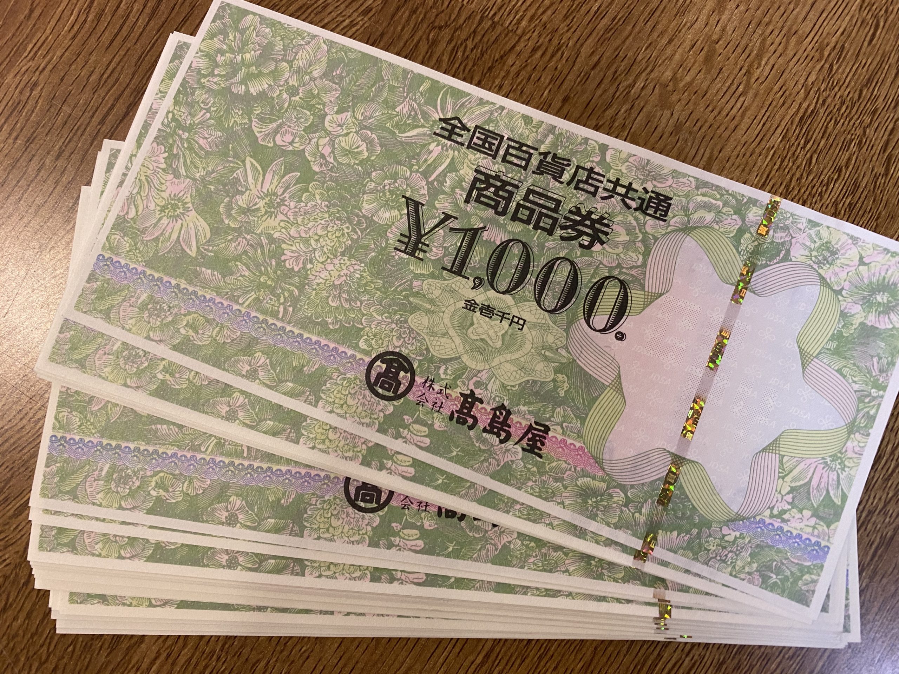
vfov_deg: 53.1
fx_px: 675
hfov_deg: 67.3
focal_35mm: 26
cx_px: 450
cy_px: 337
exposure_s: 1/50
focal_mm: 4.25
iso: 200
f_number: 1.8
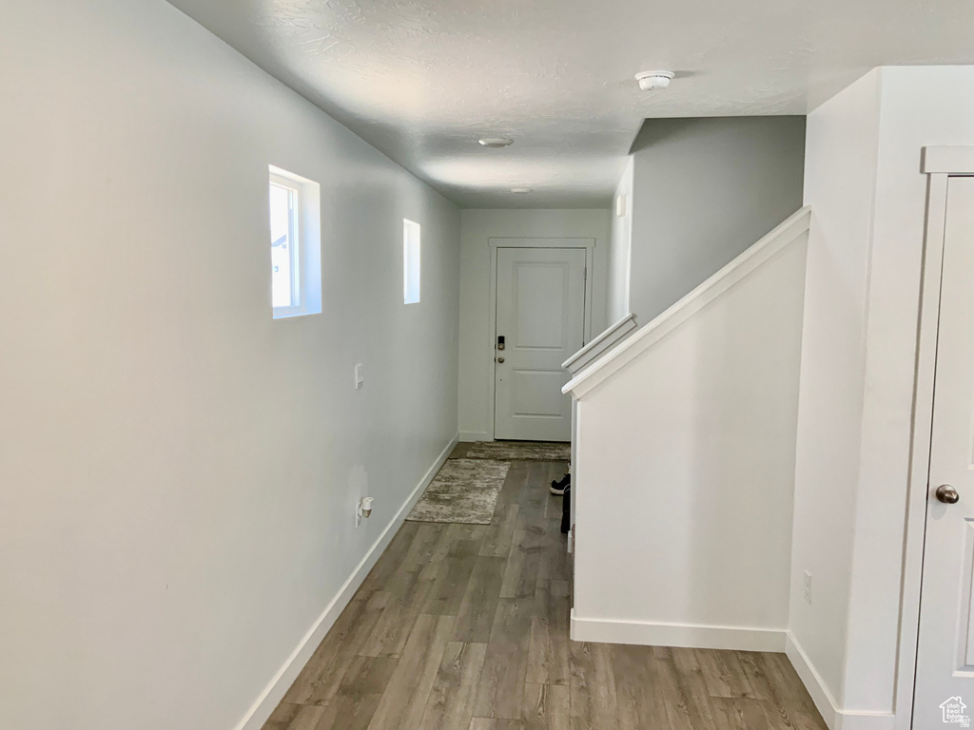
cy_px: 365
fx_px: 816
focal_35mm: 29
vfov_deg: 48.2
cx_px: 487
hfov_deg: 61.7
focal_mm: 3
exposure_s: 1/120
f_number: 1.8
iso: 64
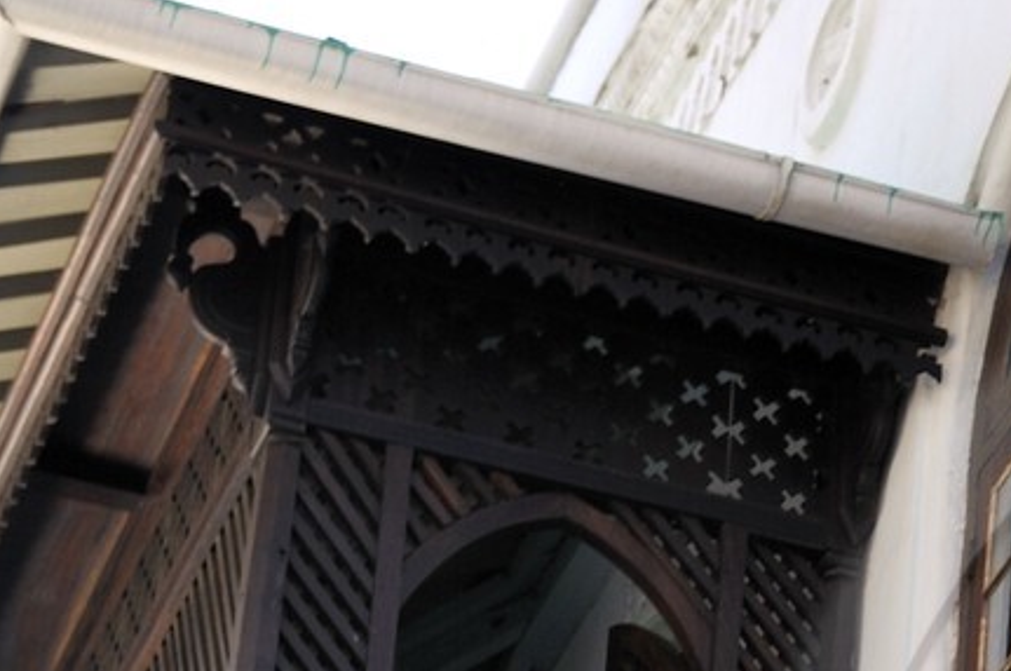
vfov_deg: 6.5
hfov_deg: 9.5
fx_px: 5833
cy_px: 1056
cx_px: 1682
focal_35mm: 208
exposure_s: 1/160
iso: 200
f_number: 5.6
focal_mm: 56
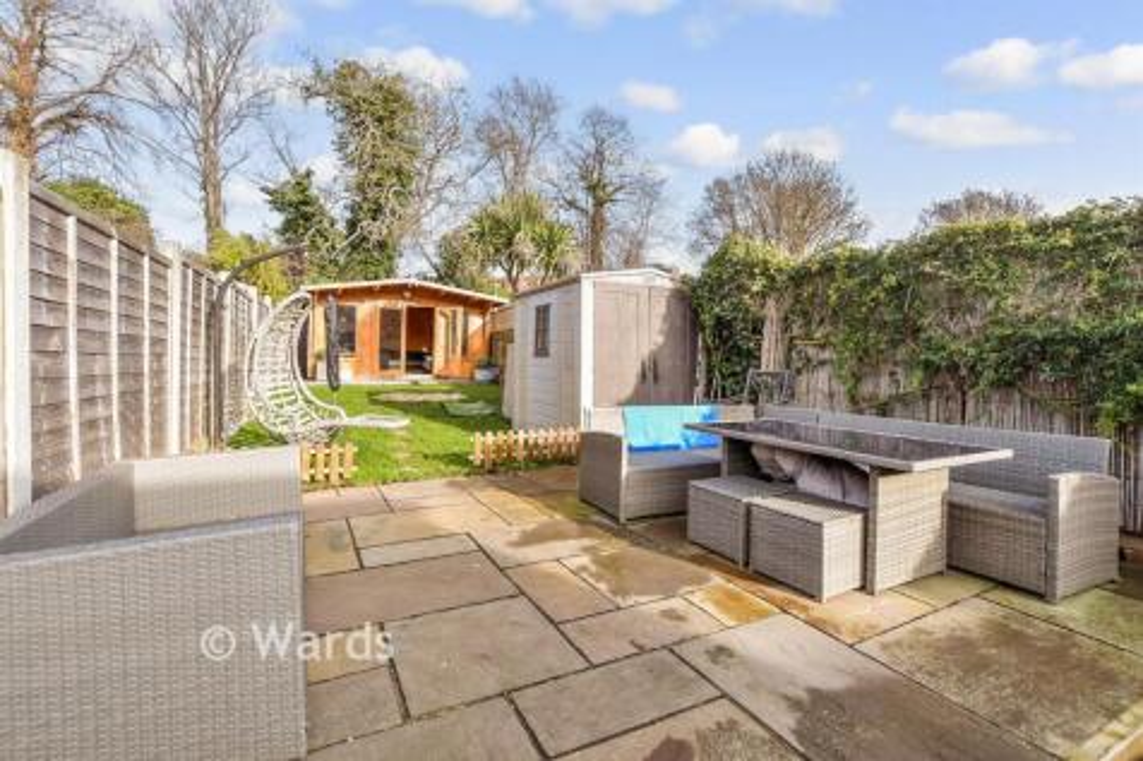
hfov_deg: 100.4
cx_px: 572
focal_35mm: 15
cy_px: 380
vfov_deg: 77.3
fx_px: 476
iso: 160
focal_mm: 10
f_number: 6.3
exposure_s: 1/160
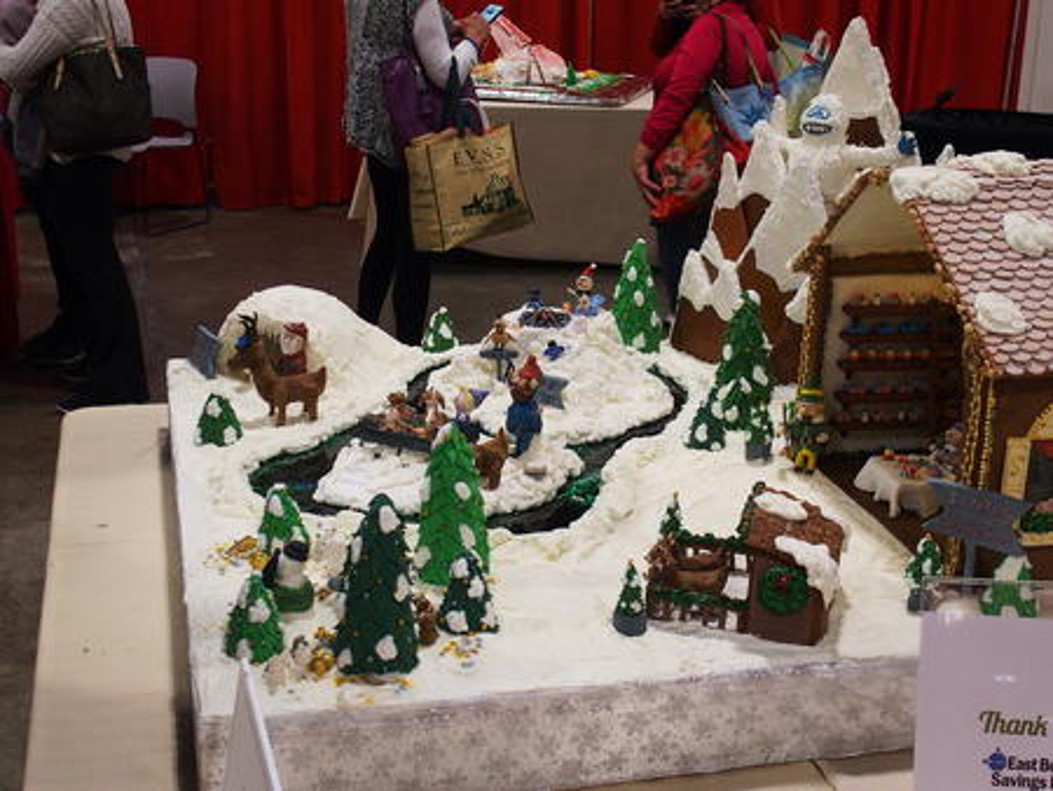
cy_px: 396
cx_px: 526
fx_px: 1400
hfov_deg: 41.2
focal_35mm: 46
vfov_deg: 31.5
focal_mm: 9.8
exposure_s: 1/50
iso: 250
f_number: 2.8
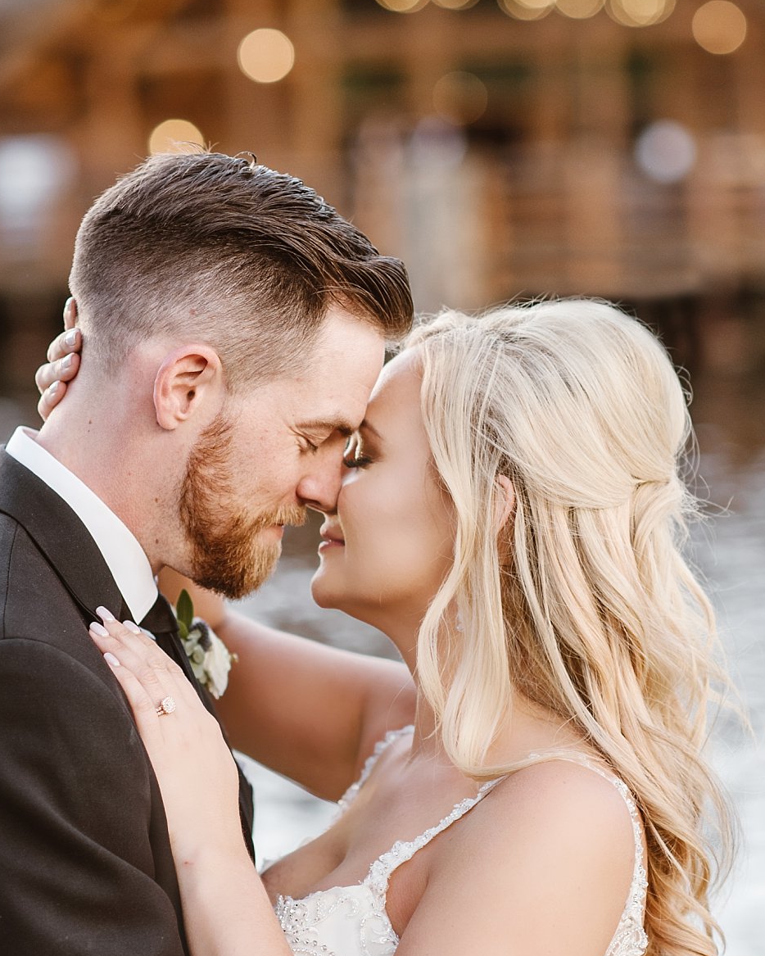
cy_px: 515
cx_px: 356
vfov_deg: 13.8
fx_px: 3961
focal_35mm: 140
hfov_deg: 11.0
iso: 200
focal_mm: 85
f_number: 2.5
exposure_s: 1/800
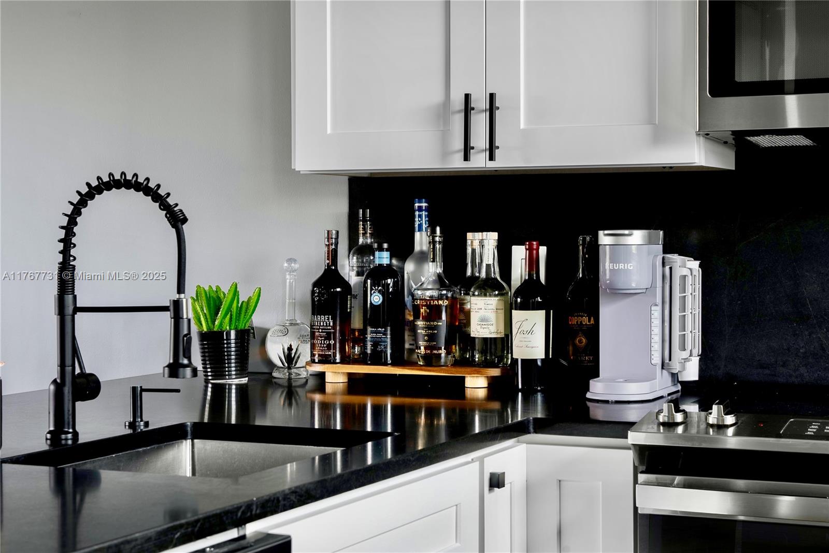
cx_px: 414
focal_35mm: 70
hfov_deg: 28.8
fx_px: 1612
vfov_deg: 19.5
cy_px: 276
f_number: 10
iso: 80
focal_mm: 70
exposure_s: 1/13
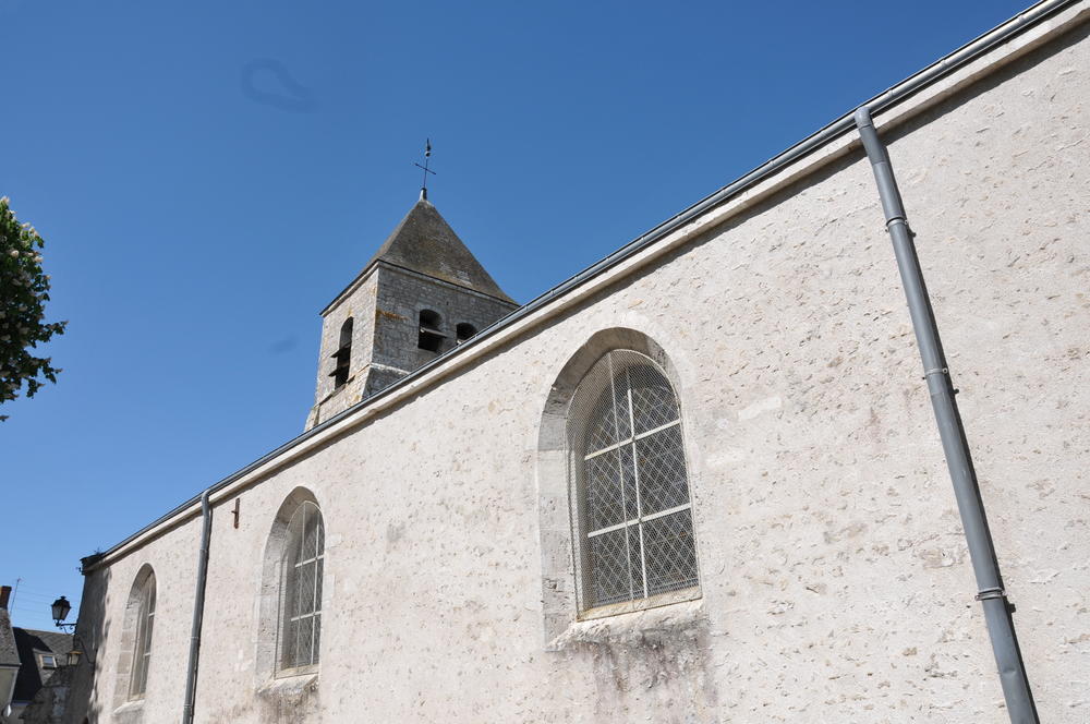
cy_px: 362
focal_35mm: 27
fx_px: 816
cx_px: 545
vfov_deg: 47.8
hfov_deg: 67.4
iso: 200
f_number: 10
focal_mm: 18
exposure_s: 1/320
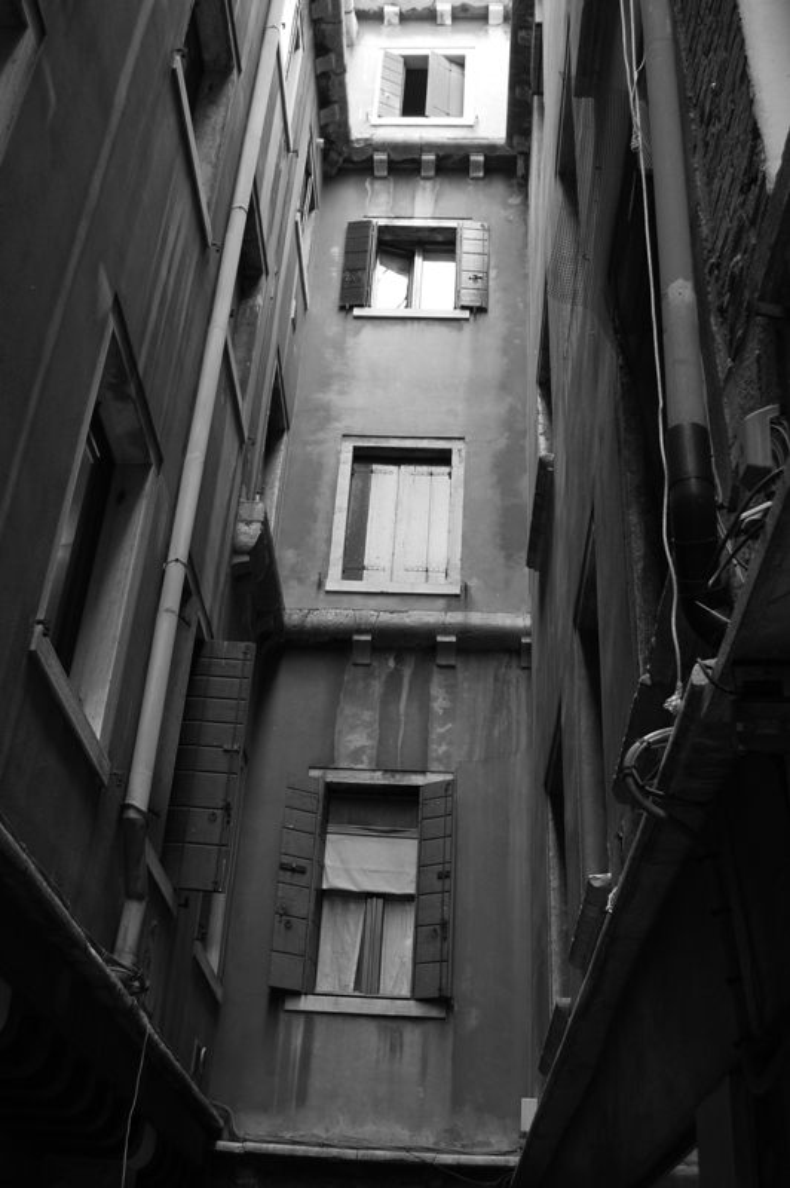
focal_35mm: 39
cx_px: 395
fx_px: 1286
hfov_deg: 34.2
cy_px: 594
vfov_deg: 49.6
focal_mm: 26
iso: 200
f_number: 4.5
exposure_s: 1/80
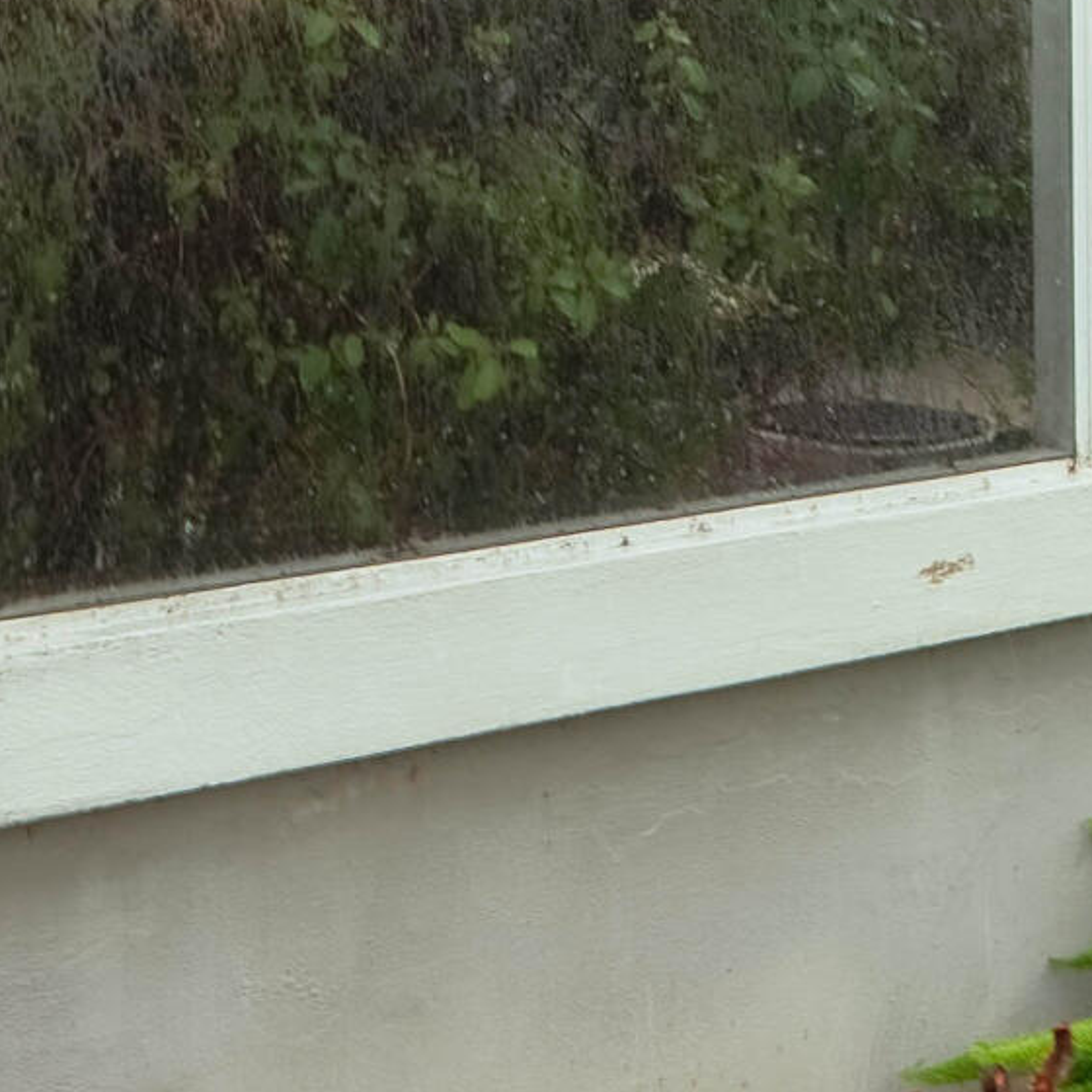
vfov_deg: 20.4
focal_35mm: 82
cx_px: 1439
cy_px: -29
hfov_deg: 19.4
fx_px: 2927
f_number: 9
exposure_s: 1/1250
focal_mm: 12
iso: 200
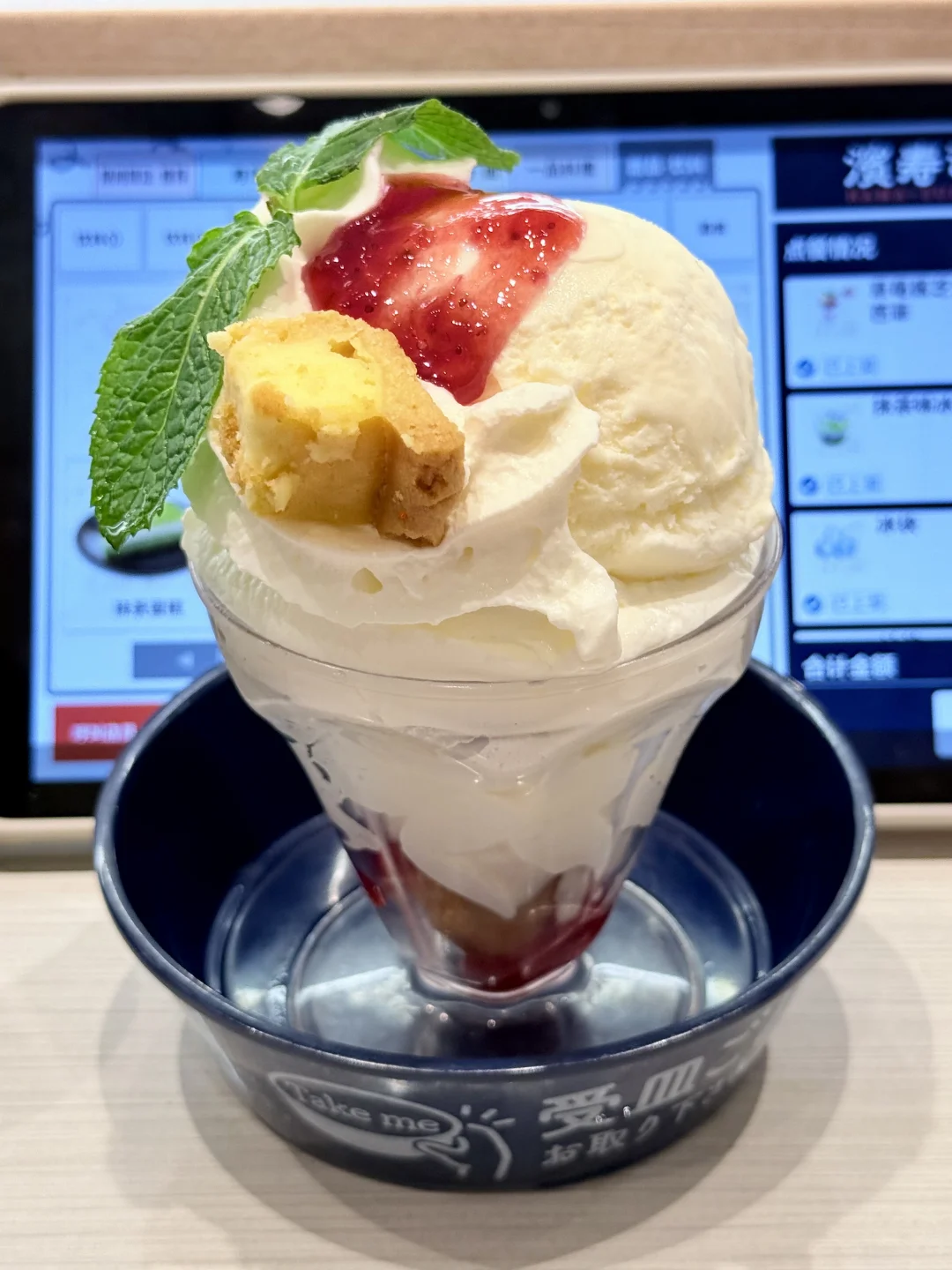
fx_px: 1760
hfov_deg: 30.3
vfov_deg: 39.7
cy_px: 635
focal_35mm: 48
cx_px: 476
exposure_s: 1/100
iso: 64
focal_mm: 6.76
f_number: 1.78
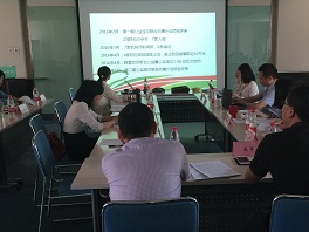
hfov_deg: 42.7
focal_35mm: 44
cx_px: 188
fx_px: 393
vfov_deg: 32.8
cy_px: 130
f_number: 2.2
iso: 64
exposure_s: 1/33
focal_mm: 4.15
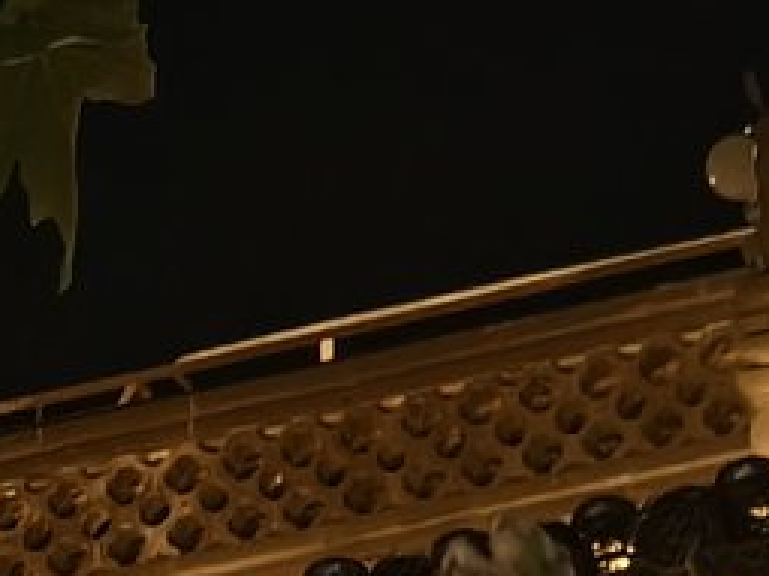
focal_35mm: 627
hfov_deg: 3.1
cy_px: 1737
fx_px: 13922
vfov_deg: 2.3
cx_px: -1529
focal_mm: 16.57
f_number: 2.5
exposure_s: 1/33.3
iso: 845
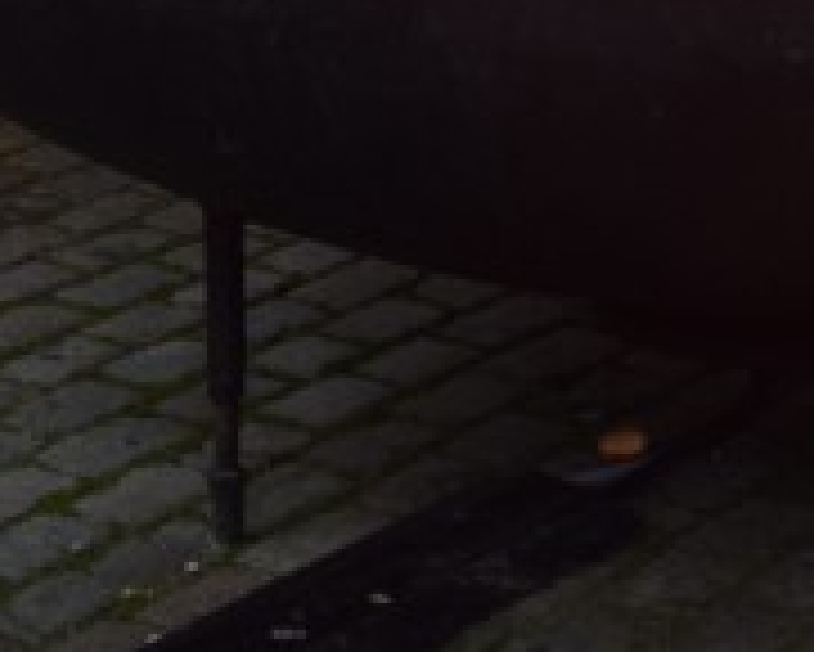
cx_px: 670
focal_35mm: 143
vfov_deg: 9.9
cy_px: -724
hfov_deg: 13.4
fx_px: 3447
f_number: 4
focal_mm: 18
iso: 720
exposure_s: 1/60
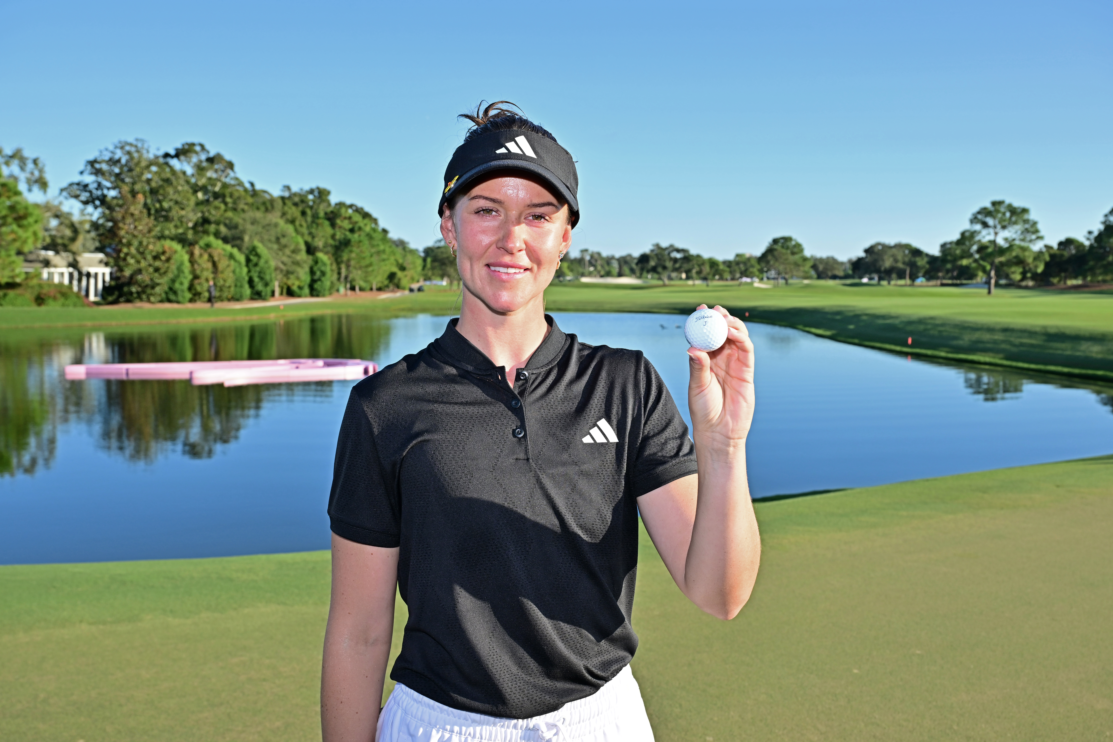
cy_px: 371
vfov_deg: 36.9
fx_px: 1113
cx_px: 556
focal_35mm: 36
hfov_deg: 53.1
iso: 200
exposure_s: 1/320
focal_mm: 36
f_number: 9
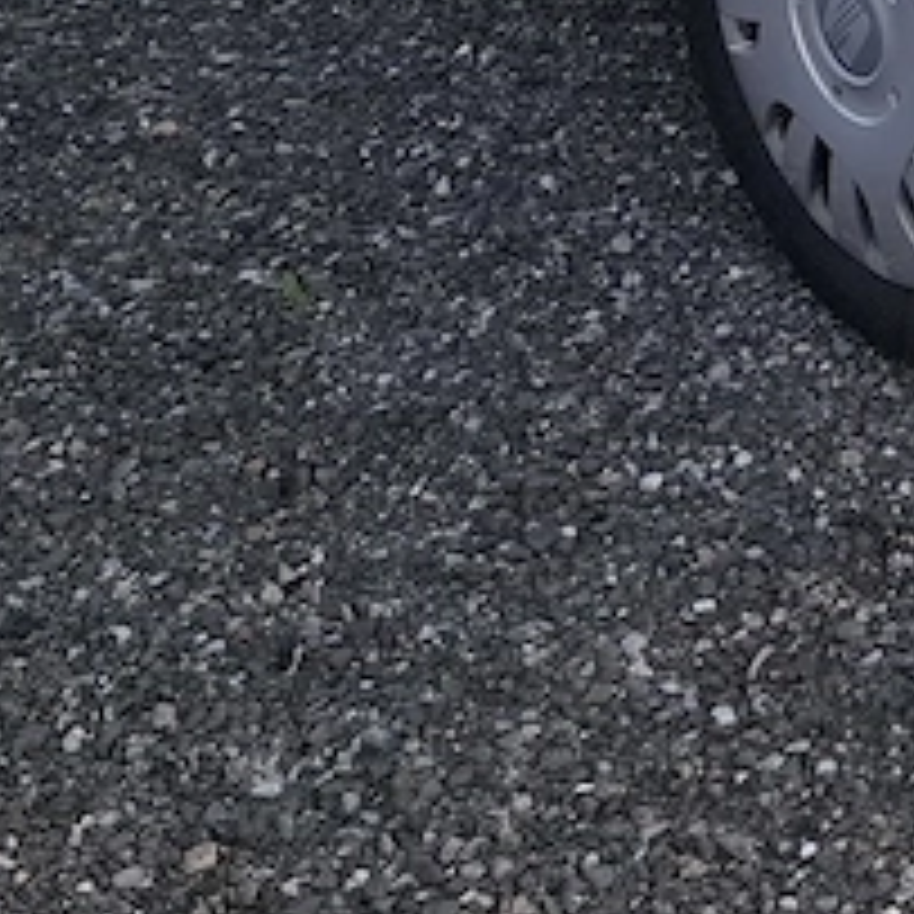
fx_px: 2987
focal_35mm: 100
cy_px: -572
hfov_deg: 16.2
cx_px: 1301
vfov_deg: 15.6
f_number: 1.8
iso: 80
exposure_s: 1/100
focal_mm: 5.54
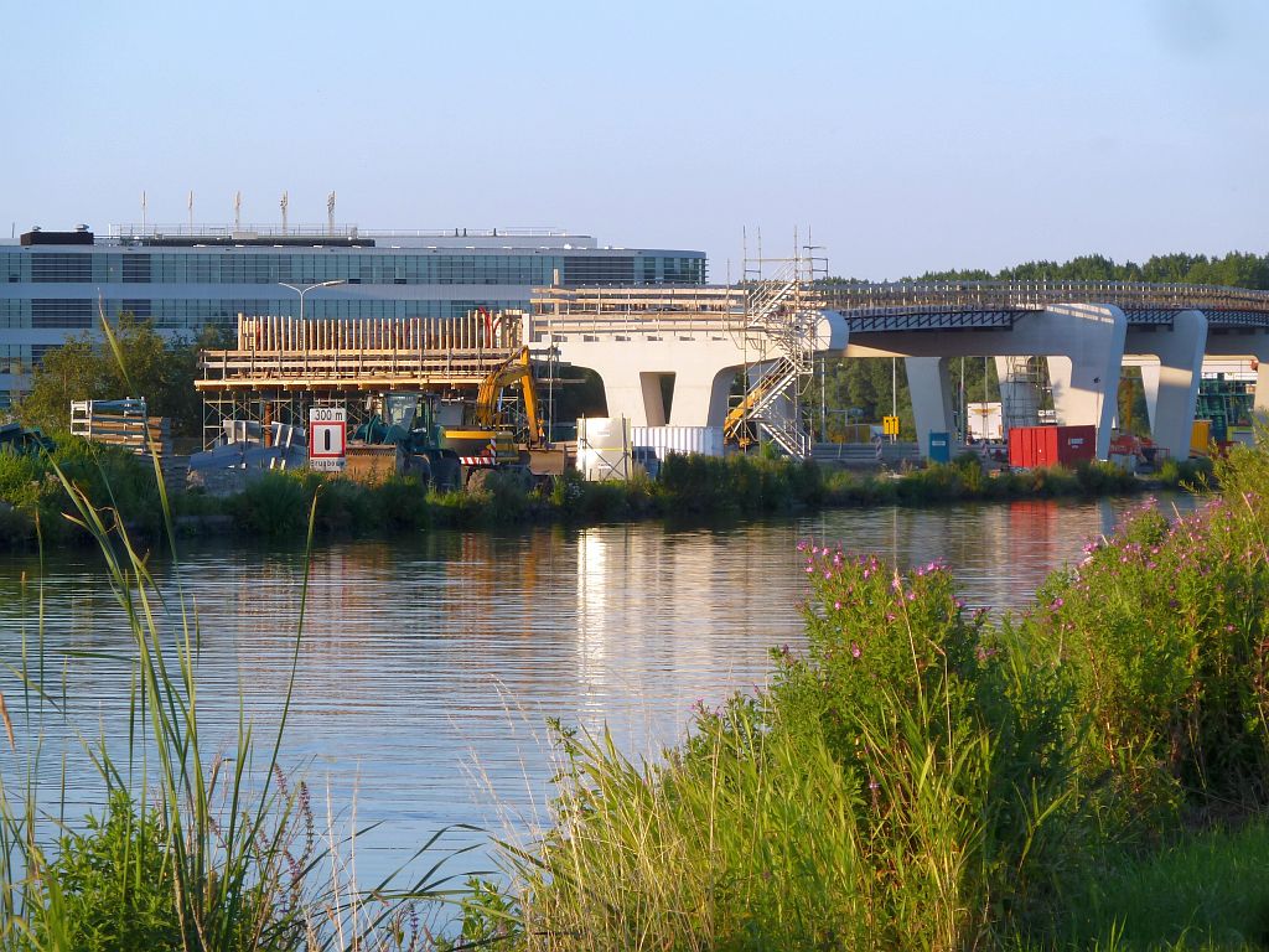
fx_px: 5792
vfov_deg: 9.4
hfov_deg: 12.5
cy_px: 476
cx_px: 634
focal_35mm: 158
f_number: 4.5
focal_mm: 25.9
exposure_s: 1/125
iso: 80
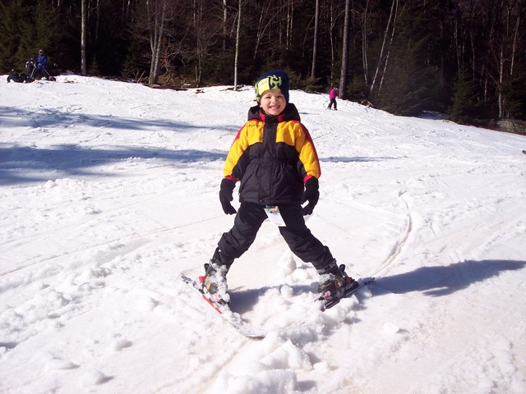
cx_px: 263
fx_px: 593
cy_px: 197
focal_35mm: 39
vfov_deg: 36.8
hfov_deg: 47.9
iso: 100
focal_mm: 8
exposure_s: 1/500
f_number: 5.6
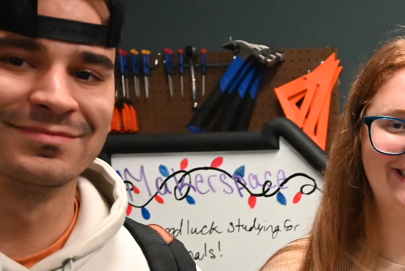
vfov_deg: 12.6
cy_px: 306
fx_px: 1204
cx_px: 637
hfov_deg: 17.0
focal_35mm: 107
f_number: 4
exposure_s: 1/60
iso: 4500
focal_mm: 24
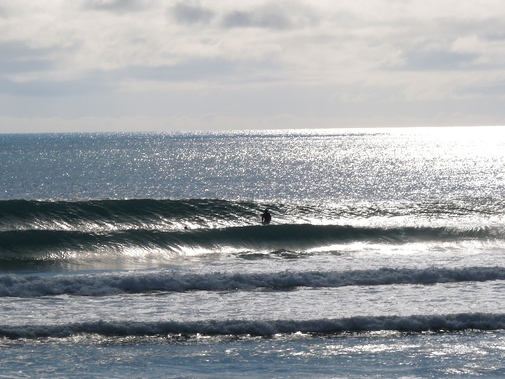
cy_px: 226
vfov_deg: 6.5
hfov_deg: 8.7
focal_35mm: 227
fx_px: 3312
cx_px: 134
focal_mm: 26
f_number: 8
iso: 100
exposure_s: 1/1300
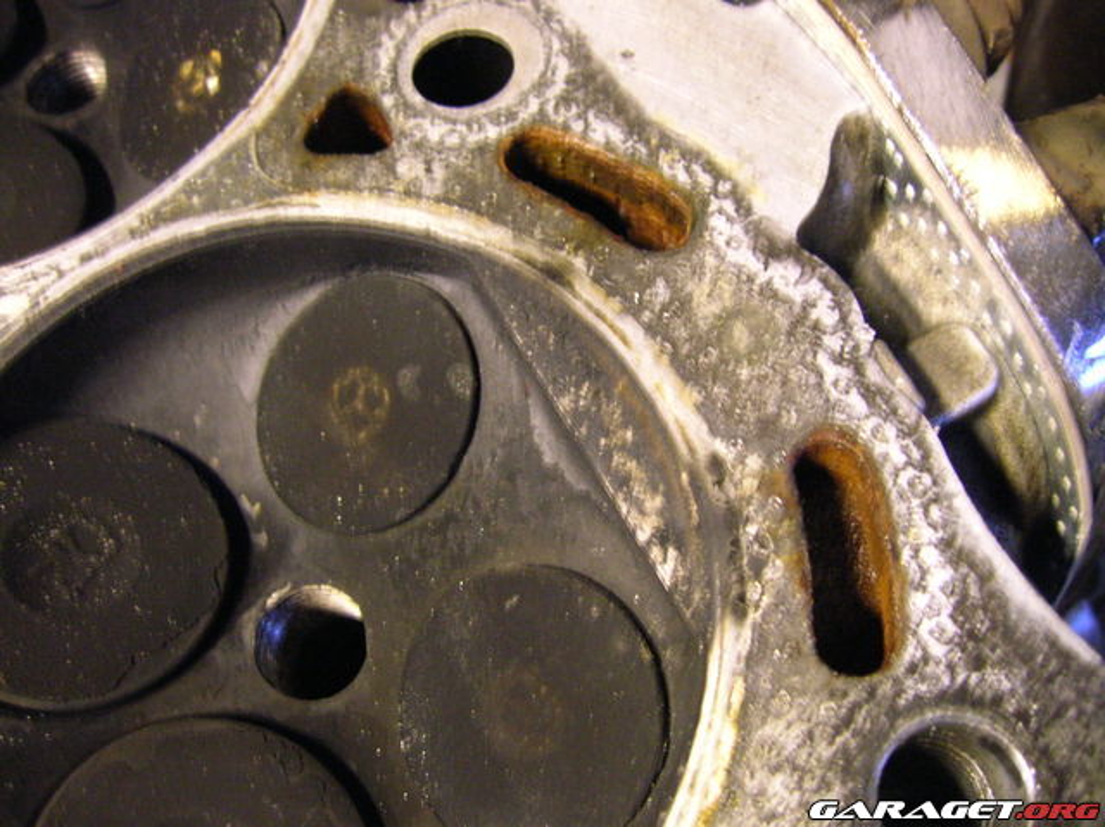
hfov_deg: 54.0
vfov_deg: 41.7
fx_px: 1085
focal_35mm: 34
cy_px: 414
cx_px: 552
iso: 200
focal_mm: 5.7
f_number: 2.9
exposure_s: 1/2.2
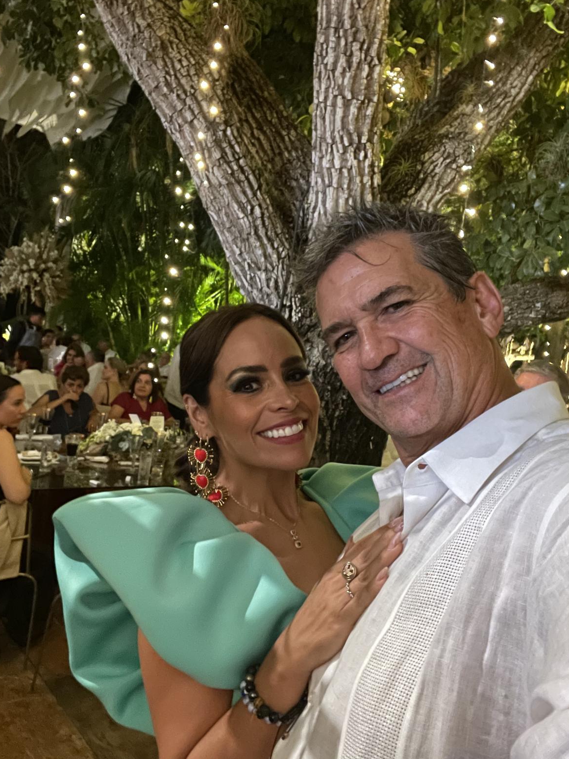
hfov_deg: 45.5
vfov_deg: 58.3
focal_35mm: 31
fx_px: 679
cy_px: 371
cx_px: 289
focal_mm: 2.71
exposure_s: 1/15
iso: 1250
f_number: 2.2
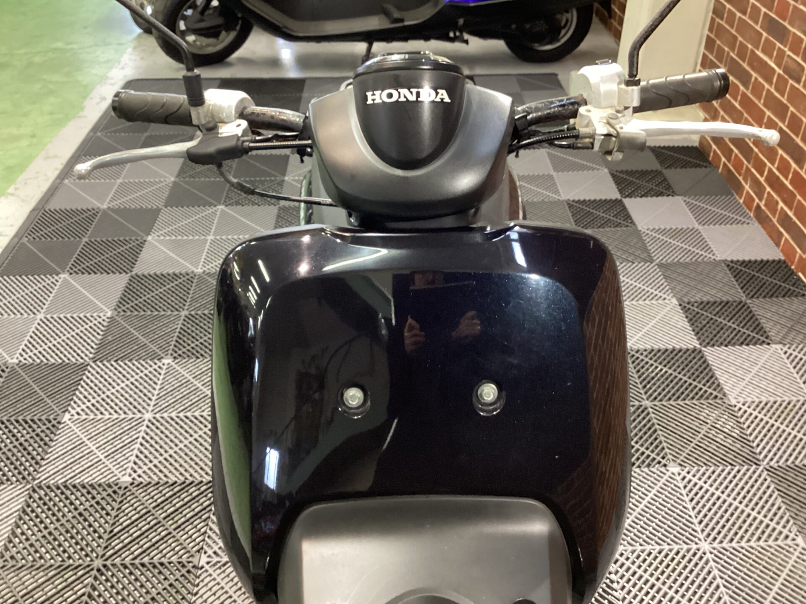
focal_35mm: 31
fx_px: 722
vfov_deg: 45.4
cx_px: 403
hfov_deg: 58.4
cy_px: 302
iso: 400
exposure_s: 1/30
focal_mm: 3.3
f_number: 2.4
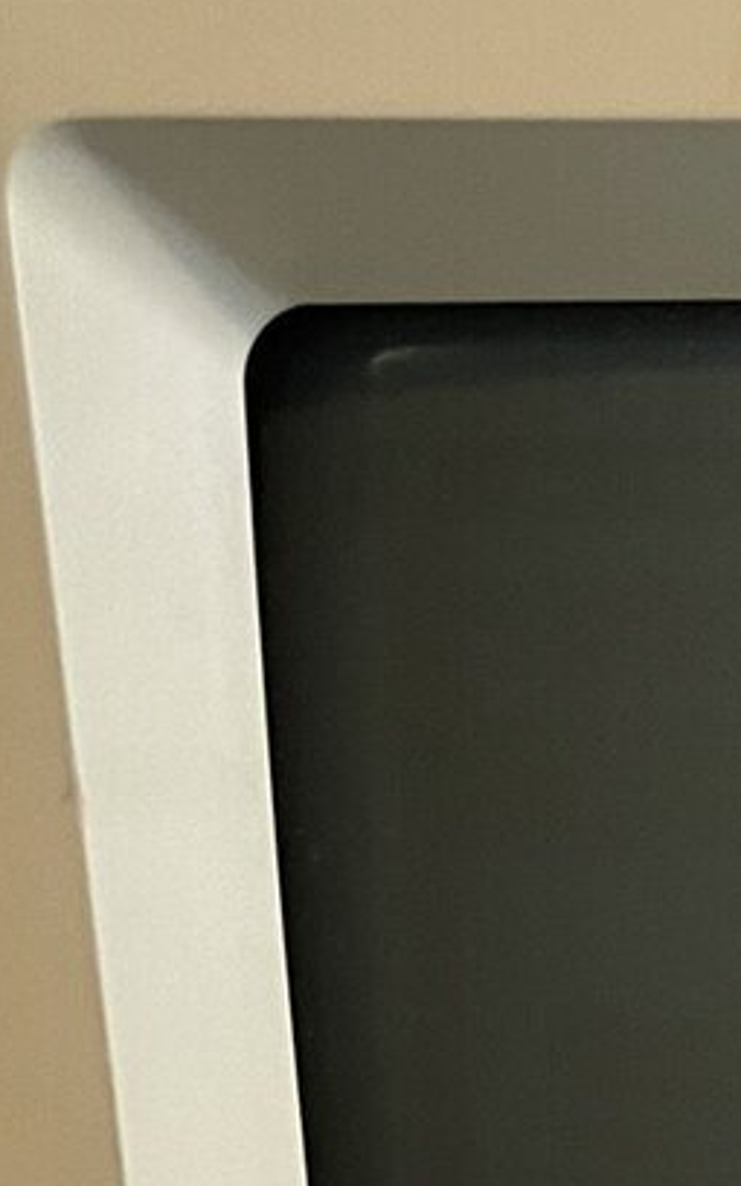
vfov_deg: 18.3
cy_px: 1657
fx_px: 3360
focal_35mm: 104
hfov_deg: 11.6
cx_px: 1383
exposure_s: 1/60
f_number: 1.6
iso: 320
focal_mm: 5.1
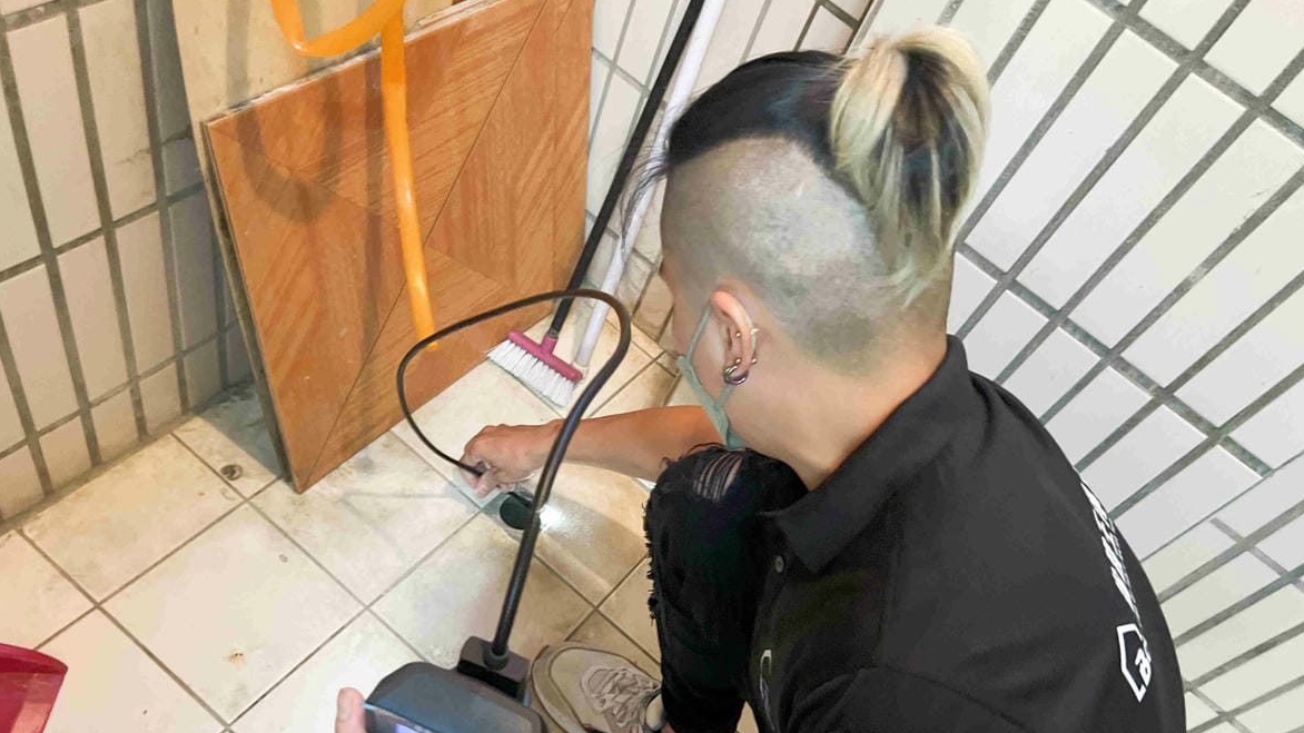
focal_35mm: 29
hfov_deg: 66.1
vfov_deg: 39.8
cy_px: 478
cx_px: 648
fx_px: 1003
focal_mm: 5.7
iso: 640
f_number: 1.5
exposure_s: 1/40
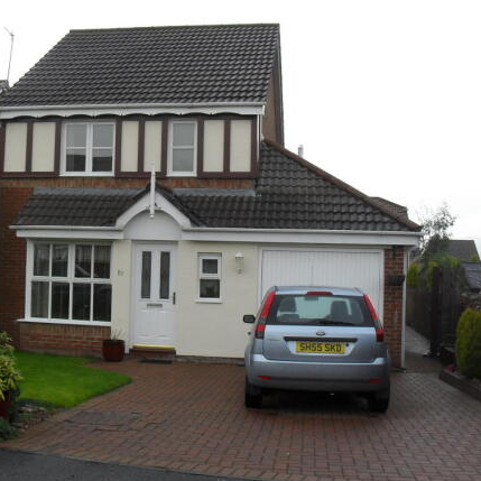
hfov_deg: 40.0
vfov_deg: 40.0
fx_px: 660
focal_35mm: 42
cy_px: 244
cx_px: 212
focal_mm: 6.3
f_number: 3.2
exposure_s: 1/125
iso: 100
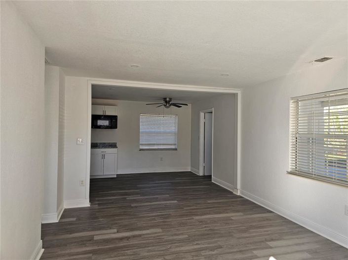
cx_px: 174
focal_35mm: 23
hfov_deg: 74.0
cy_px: 130
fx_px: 231
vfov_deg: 58.8
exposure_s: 1/207
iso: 50
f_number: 1.7
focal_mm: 6.3
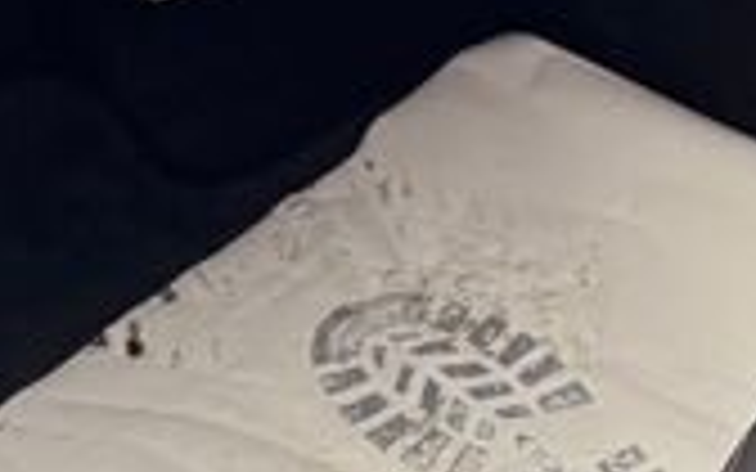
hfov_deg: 12.8
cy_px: -387
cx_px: 1143
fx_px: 3194
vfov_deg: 8.2
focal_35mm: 155
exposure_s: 1/60
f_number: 1.78
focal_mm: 6.76
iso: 250
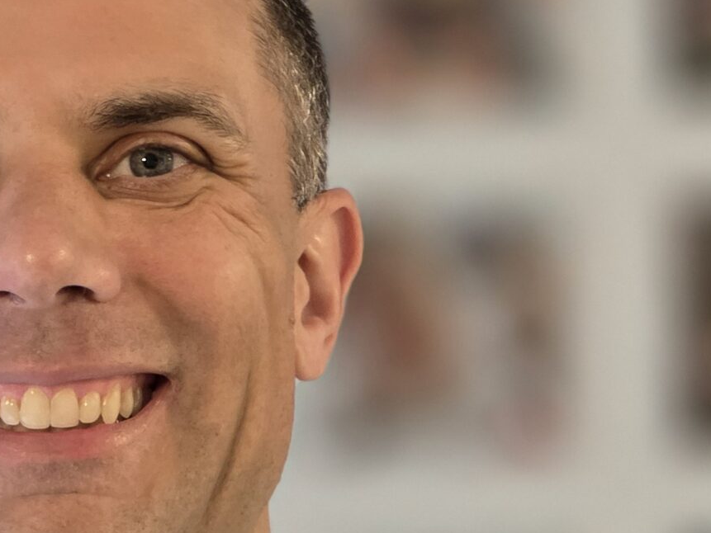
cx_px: 86
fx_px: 7026
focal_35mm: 342
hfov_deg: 5.8
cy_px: 419
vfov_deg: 4.3
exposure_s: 1/30
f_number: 3.4
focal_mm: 18.6
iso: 640
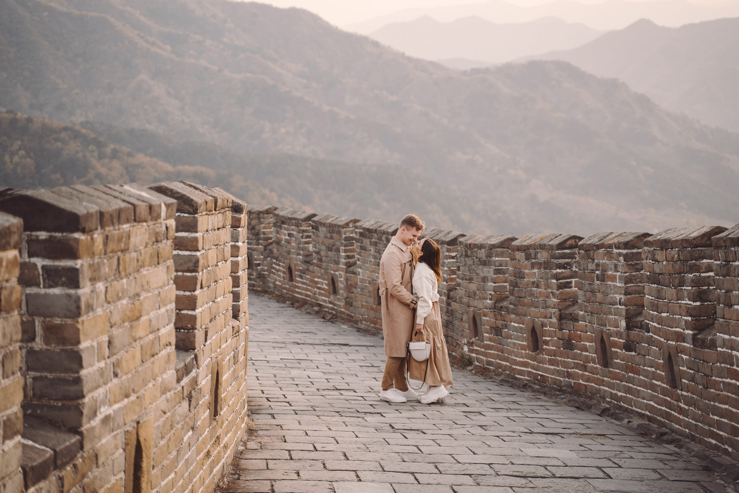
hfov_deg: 27.0
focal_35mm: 75
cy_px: 246
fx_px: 1540
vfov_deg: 18.2
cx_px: 370
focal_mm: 75
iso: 800
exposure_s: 1/1250
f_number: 2.8
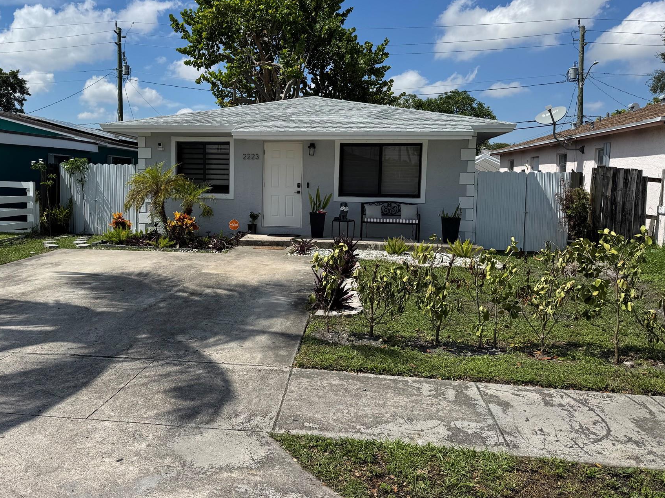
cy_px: 217
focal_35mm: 29
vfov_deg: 48.1
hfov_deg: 61.3
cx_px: 274
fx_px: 557
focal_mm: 6.76
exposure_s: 1/7092
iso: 80
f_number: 1.78
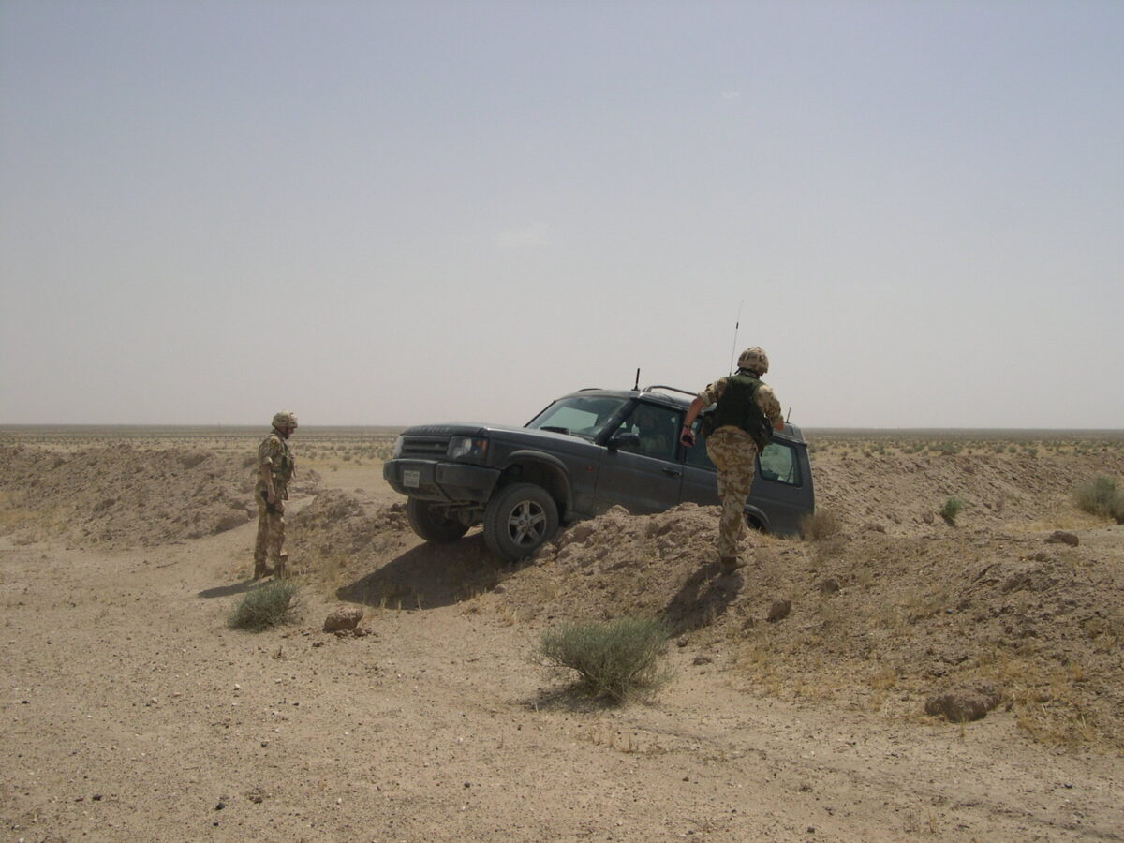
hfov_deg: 49.0
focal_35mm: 38
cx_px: 562
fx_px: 1234
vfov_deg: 37.7
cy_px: 422
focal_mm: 8
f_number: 7.6
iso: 100
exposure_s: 1/419
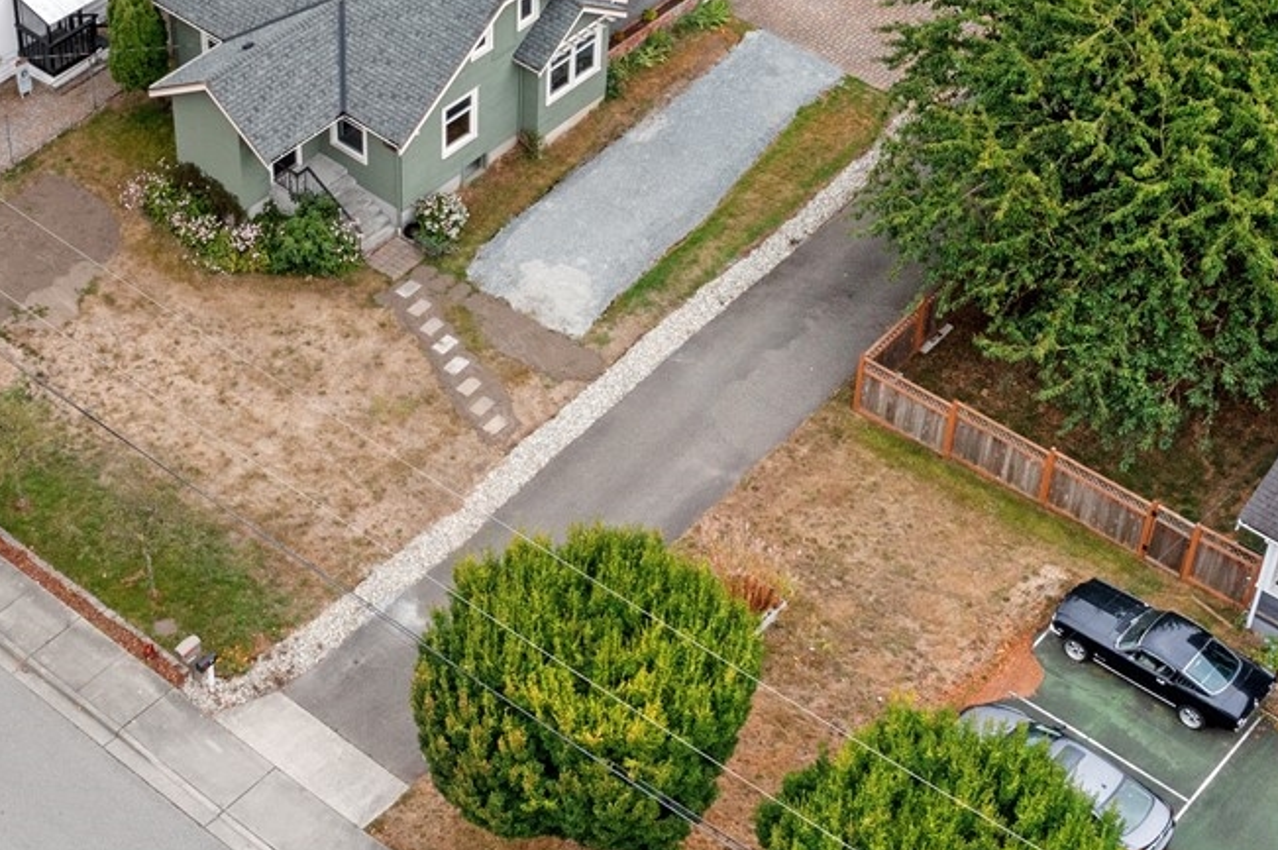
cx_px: 358
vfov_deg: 18.6
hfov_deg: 27.4
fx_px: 2589
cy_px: 249
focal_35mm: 73
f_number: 6.3
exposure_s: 1/160
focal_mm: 10.26
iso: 200
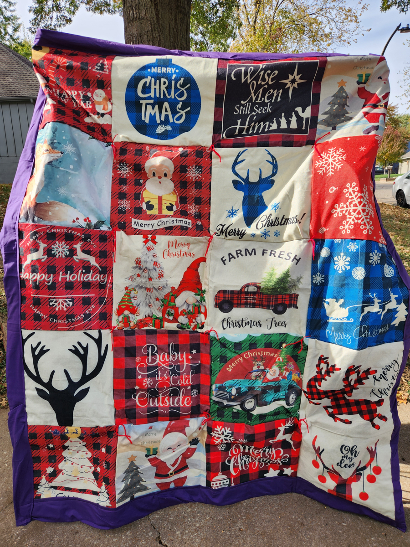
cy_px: 274
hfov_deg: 58.9
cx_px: 205
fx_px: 363
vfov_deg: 73.9
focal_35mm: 23
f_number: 1.8
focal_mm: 5.4
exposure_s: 1/574
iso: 20
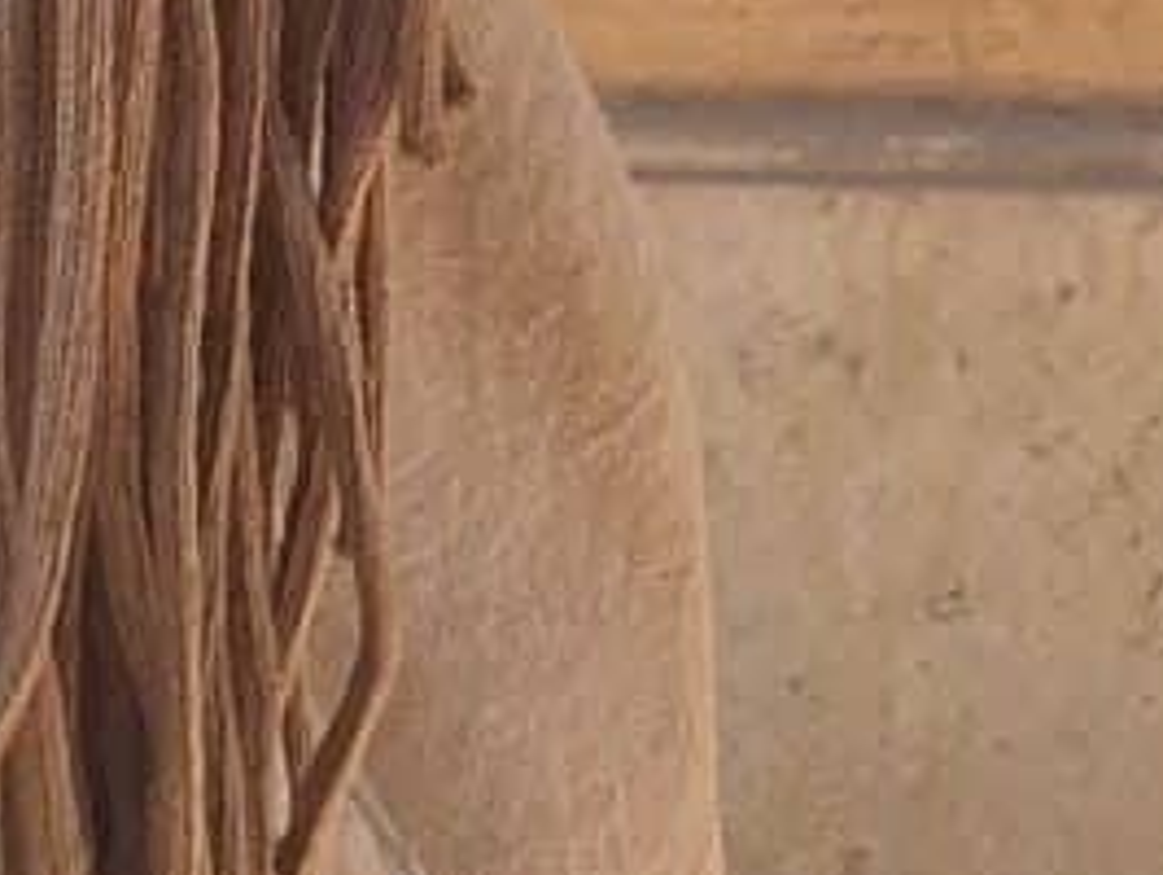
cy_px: -2209
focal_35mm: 177
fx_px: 5952
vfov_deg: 7.0
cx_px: -1290
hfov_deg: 10.2
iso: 40
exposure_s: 1/2532
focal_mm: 5.54
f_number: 1.8
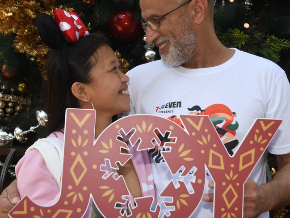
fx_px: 587
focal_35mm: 70
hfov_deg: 27.7
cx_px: 178
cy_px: 91
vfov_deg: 21.0
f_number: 6.3
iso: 125
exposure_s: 1/250
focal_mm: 31
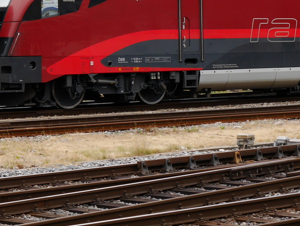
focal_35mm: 108
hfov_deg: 18.1
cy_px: 21
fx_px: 937
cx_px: 199
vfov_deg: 13.6
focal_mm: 28
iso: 160
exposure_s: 1/160
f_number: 6.3
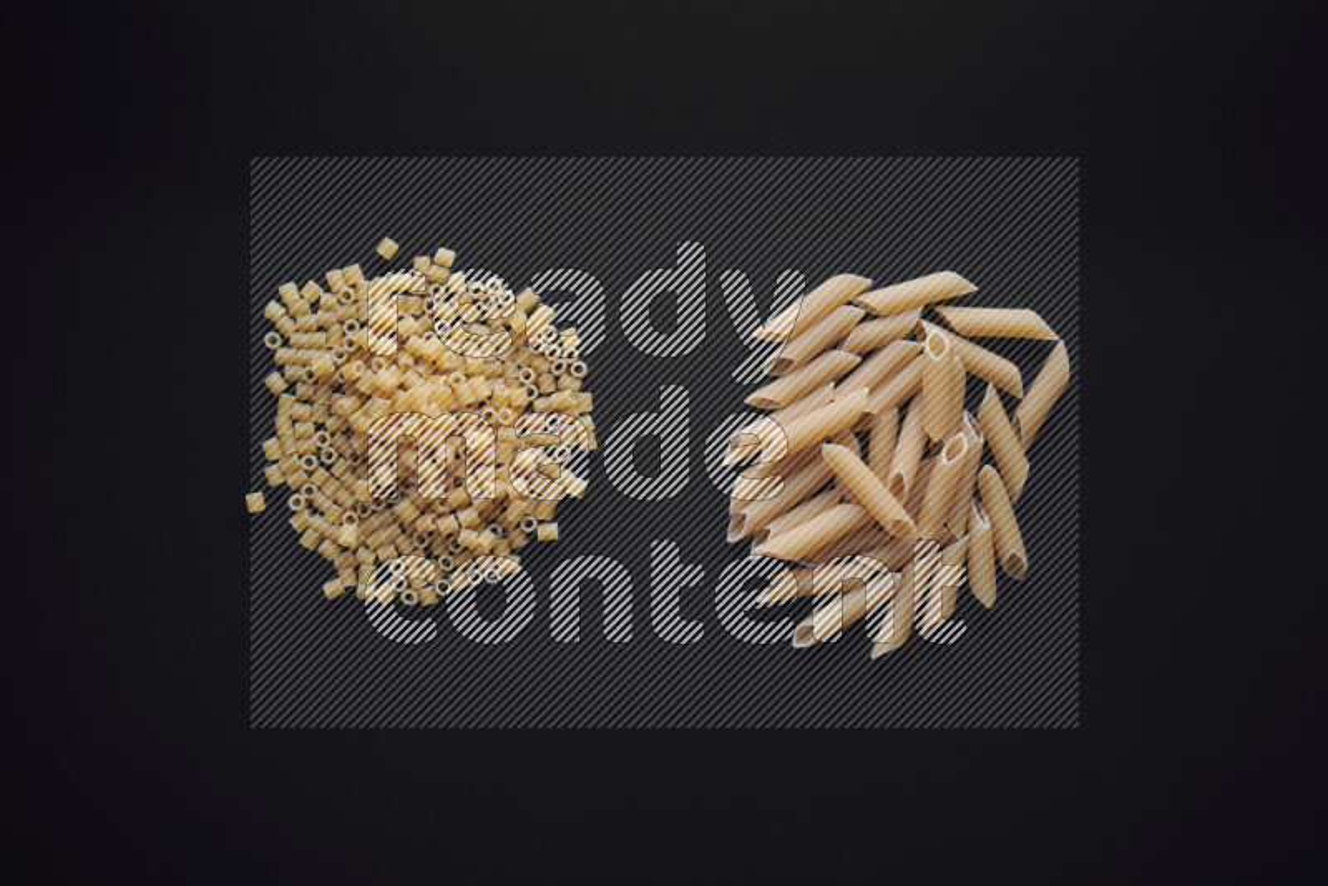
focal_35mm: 50
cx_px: 664
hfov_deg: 39.6
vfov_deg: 27.0
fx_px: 1845
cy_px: 443
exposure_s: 1/100
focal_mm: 50
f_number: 8
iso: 100
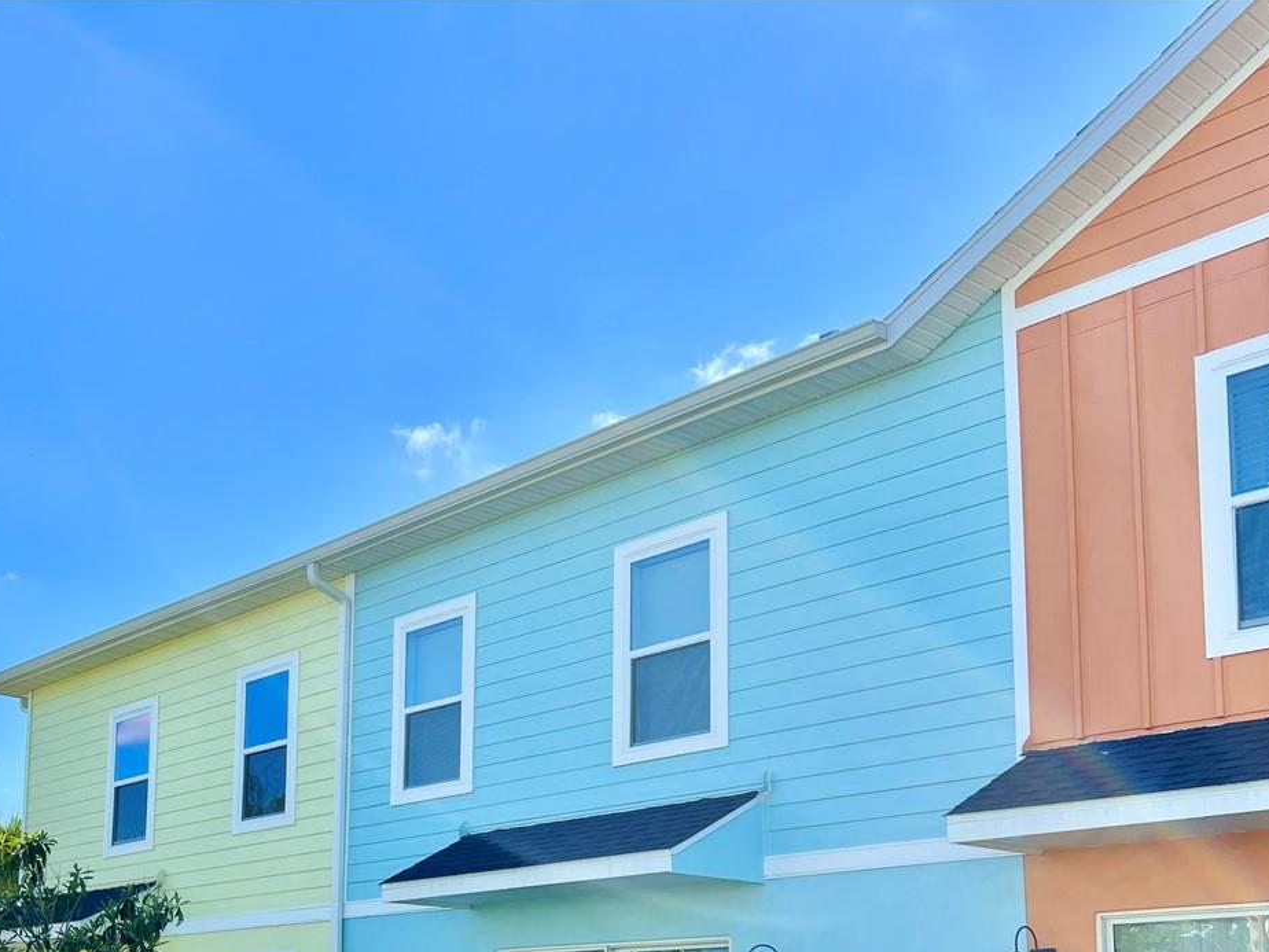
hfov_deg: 40.8
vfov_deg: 31.0
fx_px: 1650
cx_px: 312
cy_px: 821
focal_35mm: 45
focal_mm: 5.7
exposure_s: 1/3571
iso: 50
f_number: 1.5
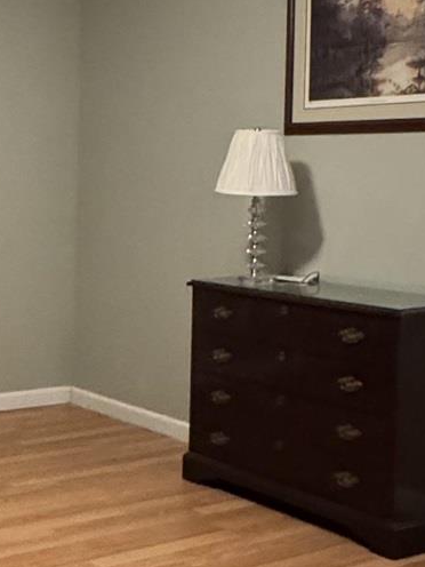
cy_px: 226
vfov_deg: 29.7
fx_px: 1064
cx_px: -72
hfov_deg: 21.2
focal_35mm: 65
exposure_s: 1/40
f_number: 2.2
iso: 1250
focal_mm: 2.22
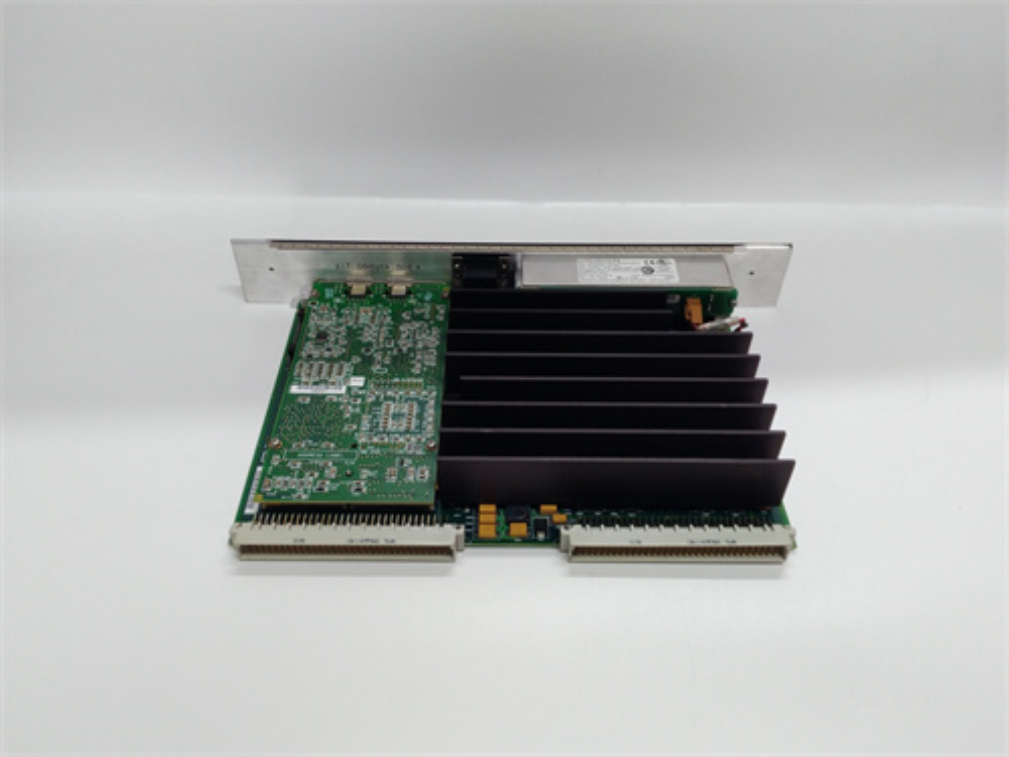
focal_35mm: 27
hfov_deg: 65.3
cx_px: 504
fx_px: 787
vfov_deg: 51.4
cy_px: 378
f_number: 2
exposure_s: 1/33
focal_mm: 3.79
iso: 128
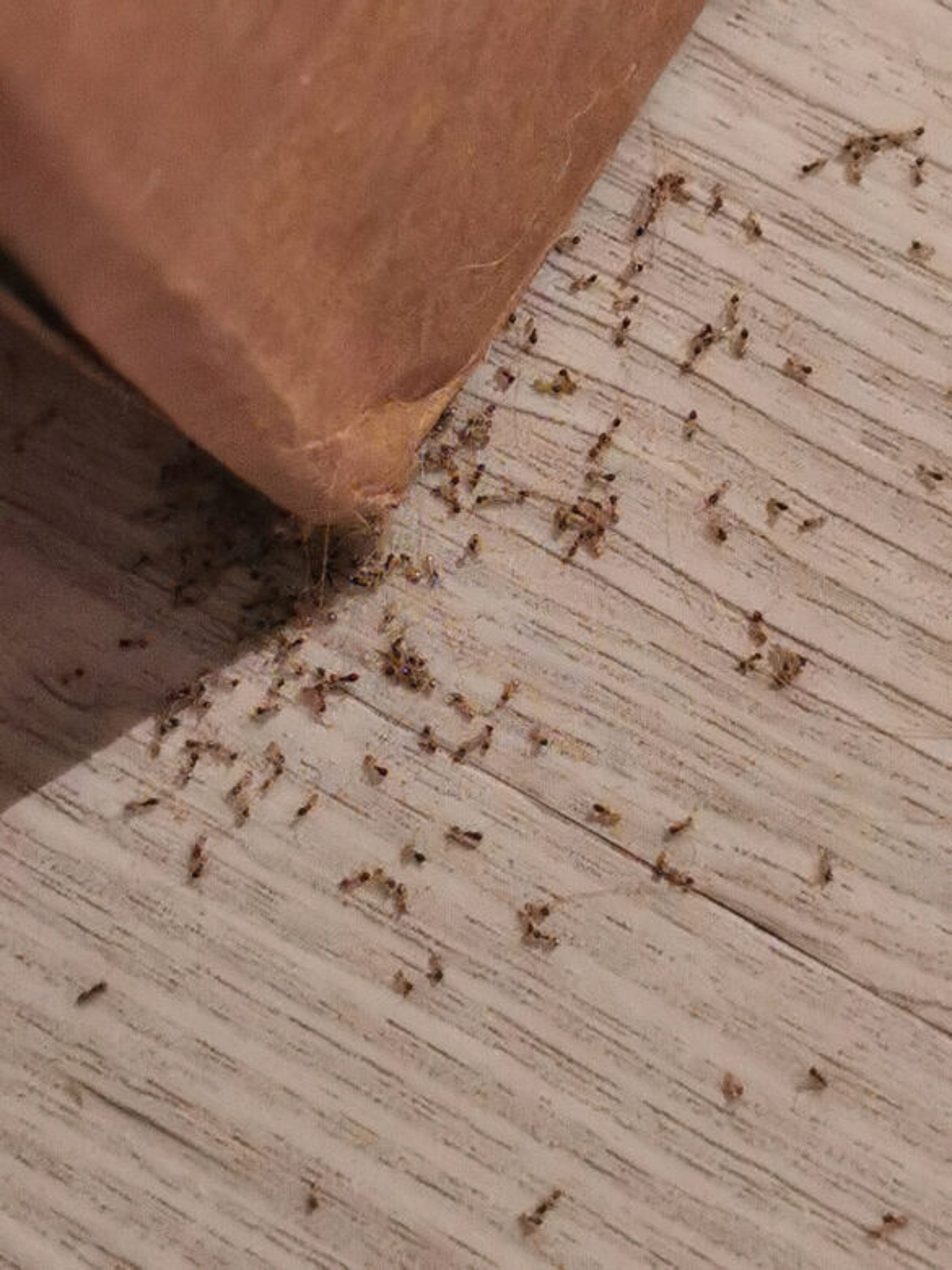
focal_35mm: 133
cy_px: 635
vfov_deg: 14.8
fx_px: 4877
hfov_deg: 11.1
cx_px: 476
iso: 250
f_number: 1.6
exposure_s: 1/50
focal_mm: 5.56
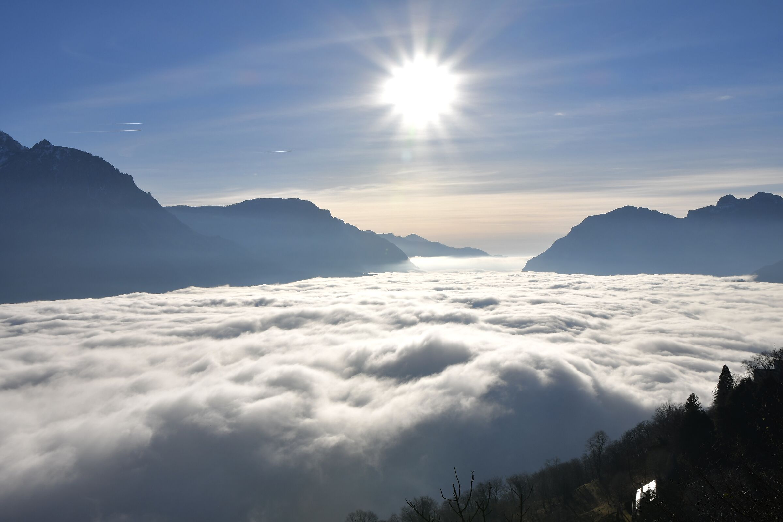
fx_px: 783
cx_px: 392
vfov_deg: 36.9
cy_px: 261
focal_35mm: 36
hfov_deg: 53.1
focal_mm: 24
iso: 200
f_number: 16
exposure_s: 1/640
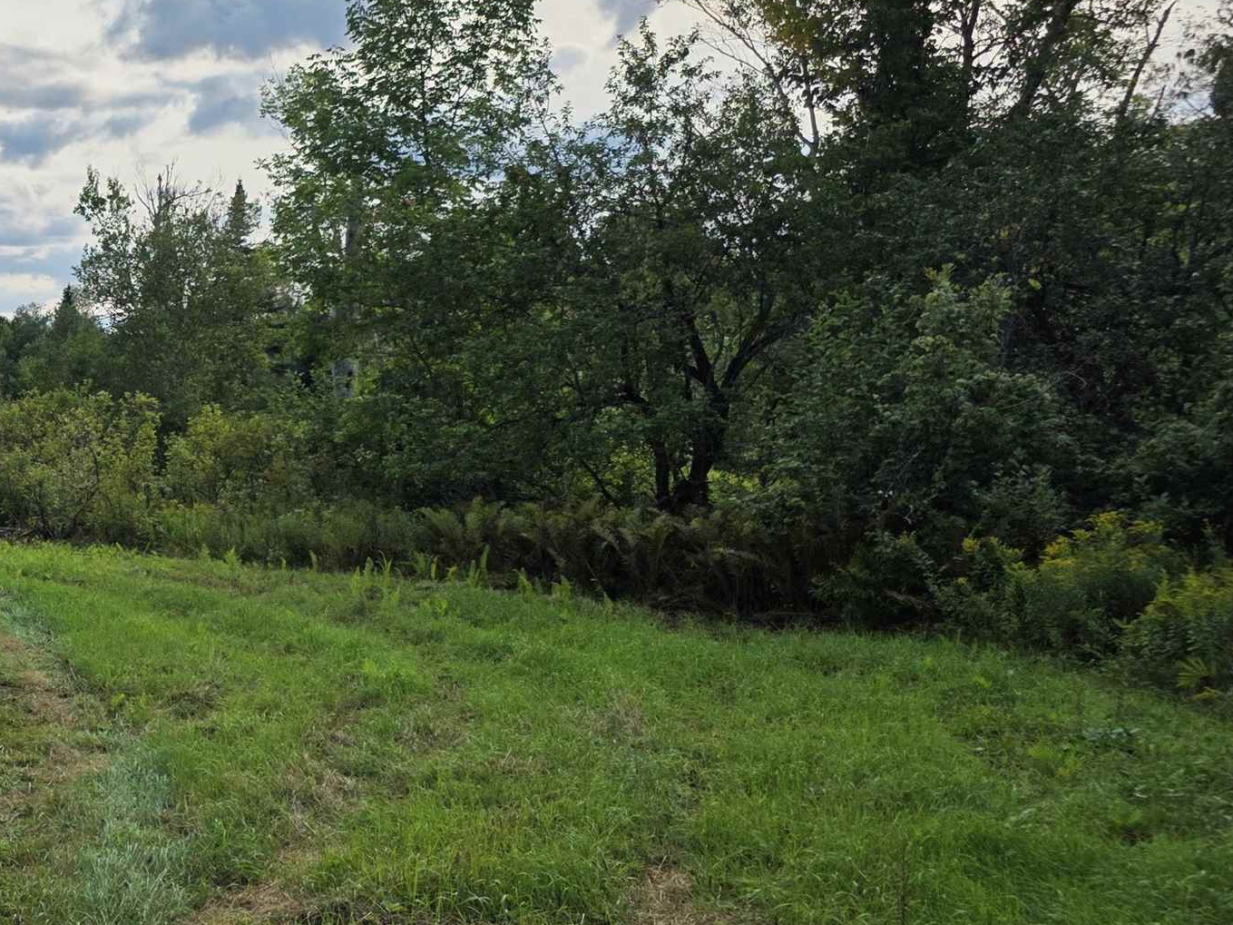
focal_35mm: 52
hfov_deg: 32.6
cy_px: 412
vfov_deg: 28.0
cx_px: -106
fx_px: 1852
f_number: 1.7
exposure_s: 1/6355
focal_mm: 6.3
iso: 80
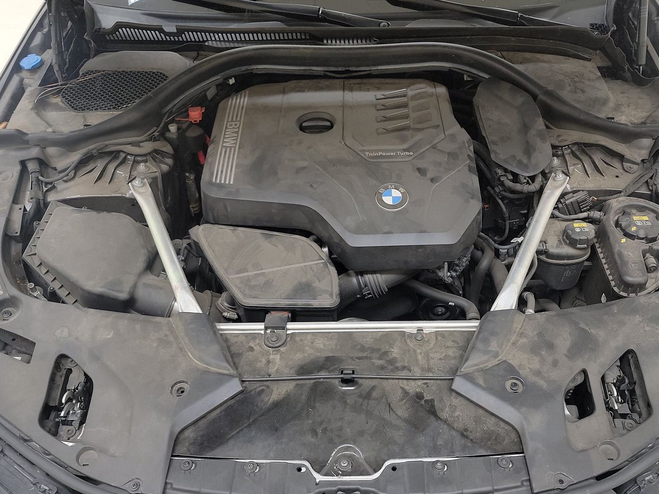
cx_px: 354
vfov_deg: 43.9
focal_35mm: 32
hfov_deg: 56.8
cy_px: 296
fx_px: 609
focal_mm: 6.7
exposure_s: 1/59
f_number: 1.8
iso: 94
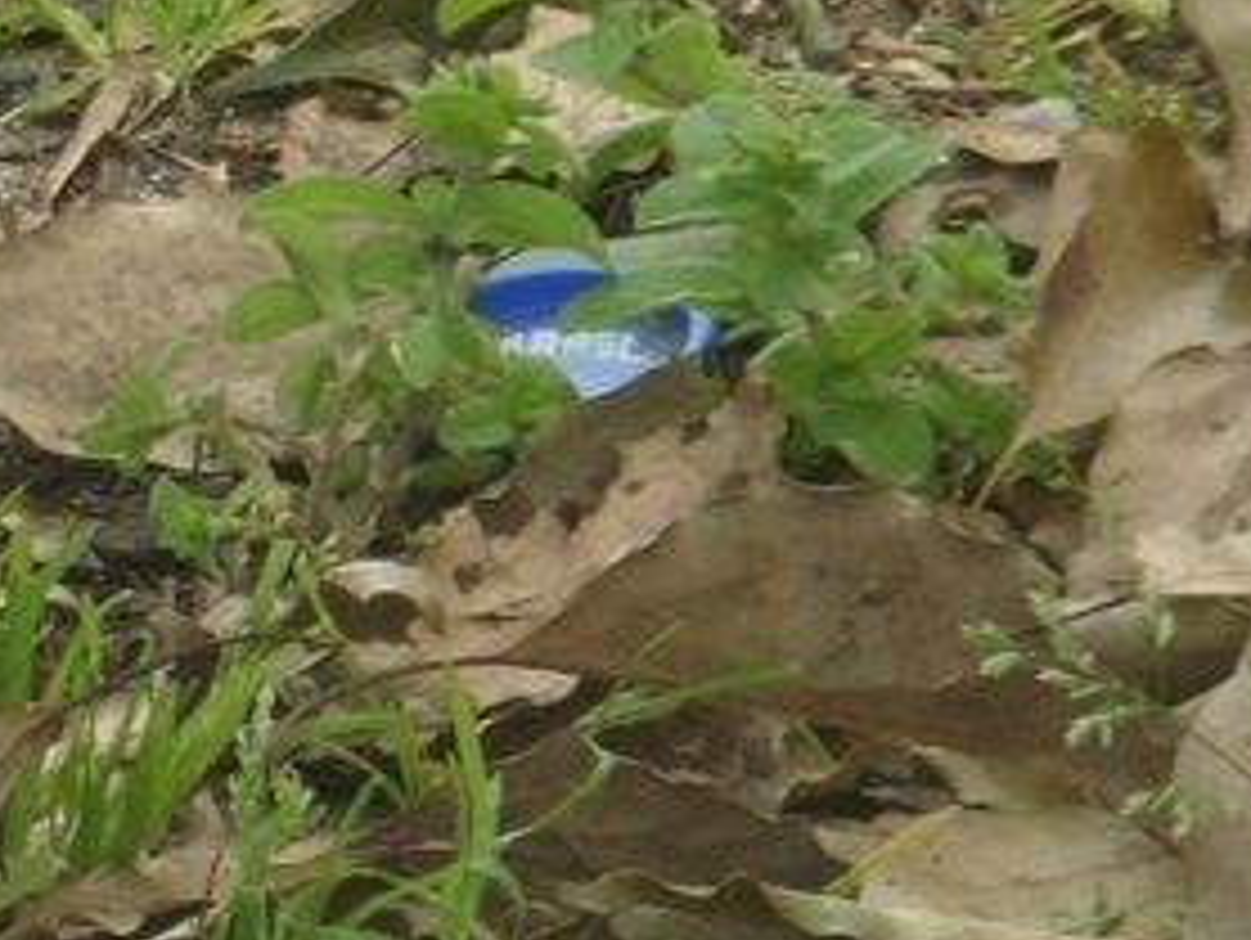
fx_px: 28466
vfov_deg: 1.9
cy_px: -90
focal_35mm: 787
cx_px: -693
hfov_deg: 2.5
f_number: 5.6
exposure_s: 1/125
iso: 250
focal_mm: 38.2
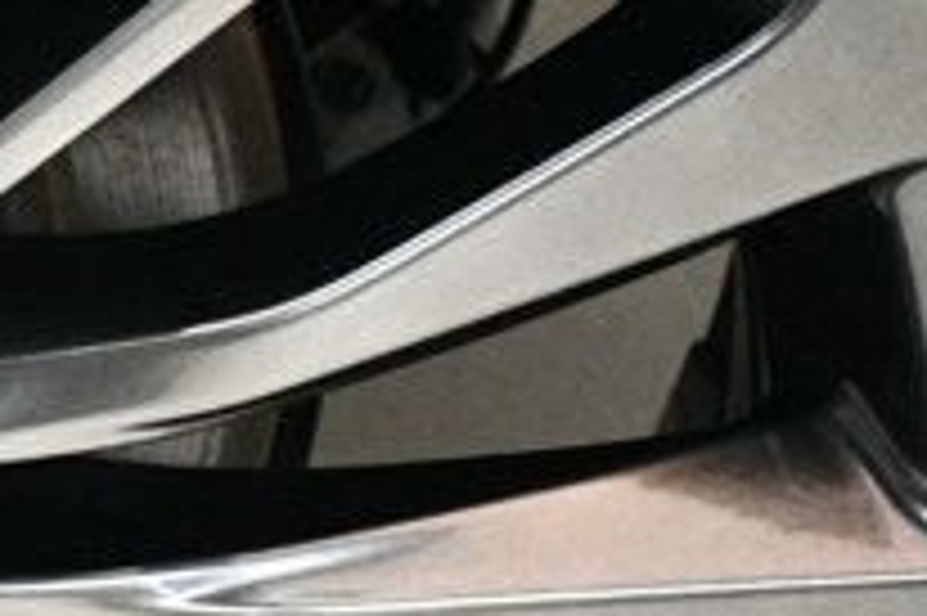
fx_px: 8053
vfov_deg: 4.4
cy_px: 454
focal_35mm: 313
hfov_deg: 6.4
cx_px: -828
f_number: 4.5
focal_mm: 42
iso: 3200
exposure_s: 1/80
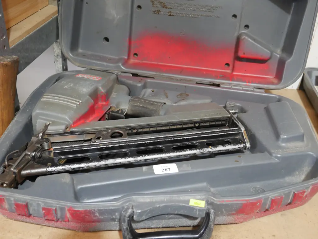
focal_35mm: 38
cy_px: 120
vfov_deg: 37.8
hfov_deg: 49.0
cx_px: 159
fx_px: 349
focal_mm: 19
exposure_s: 1/60
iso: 1250
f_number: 4.1
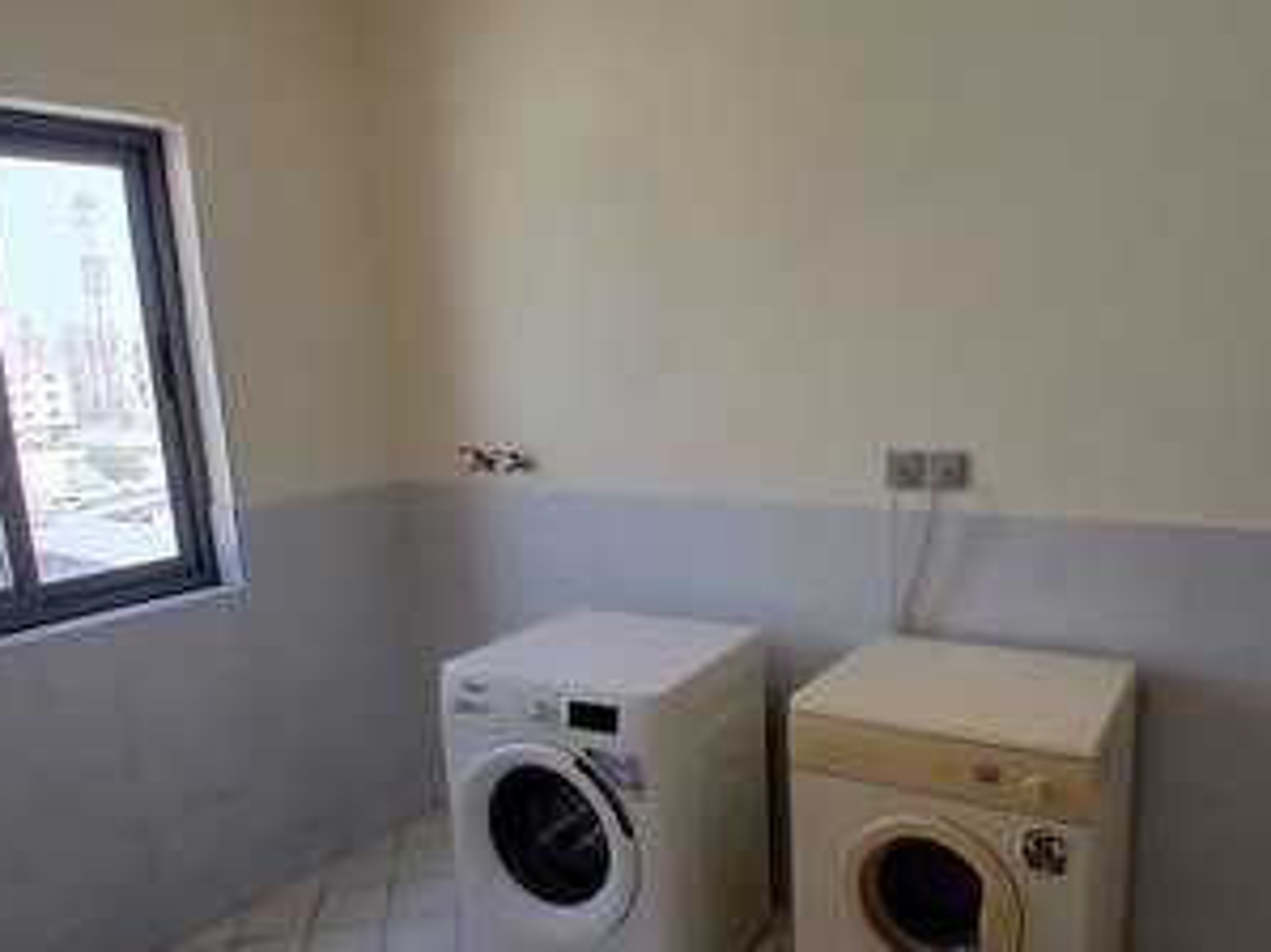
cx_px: 746
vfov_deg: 52.8
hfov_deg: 66.8
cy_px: 559
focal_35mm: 26
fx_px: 954
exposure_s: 1/50
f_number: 2.2
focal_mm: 1.4
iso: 64
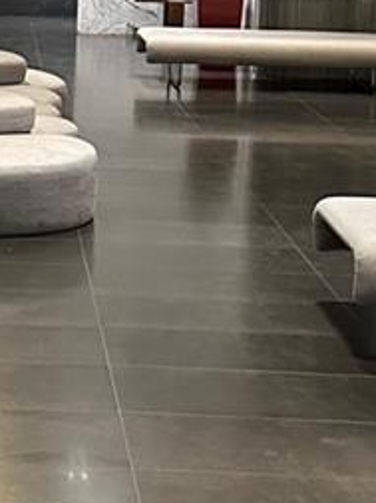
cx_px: -30
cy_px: 68
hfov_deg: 12.7
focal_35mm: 114
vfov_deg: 17.1
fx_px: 1655
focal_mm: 6.86
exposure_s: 1/40
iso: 800
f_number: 1.78
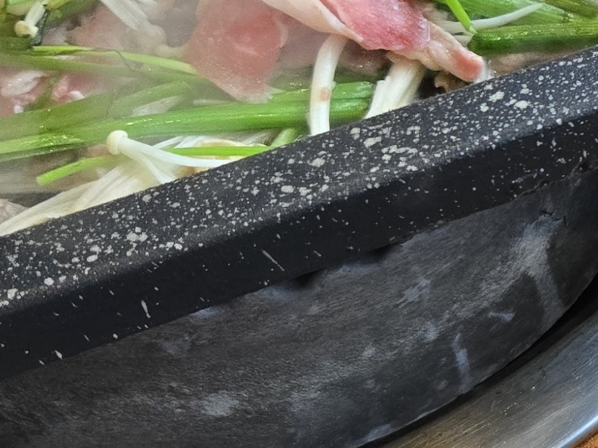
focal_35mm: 95
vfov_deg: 15.4
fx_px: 1641
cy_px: 51
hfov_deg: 18.6
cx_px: 851
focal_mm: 5.4
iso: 125
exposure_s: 1/120
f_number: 1.8
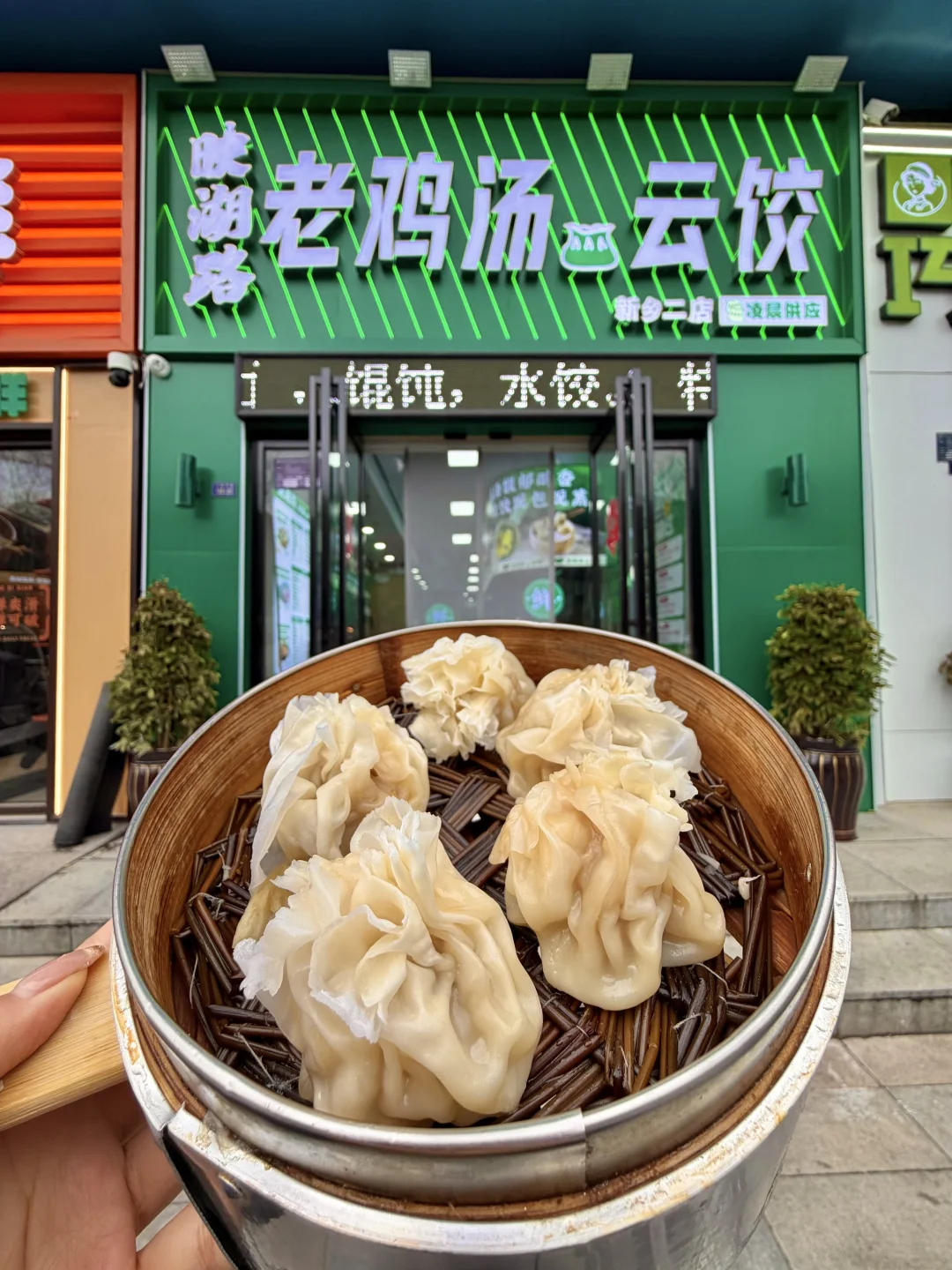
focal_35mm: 14
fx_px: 513
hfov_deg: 85.7
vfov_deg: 102.1
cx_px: 476
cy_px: 635
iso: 25
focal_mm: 2.22
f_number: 2.2
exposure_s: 1/160
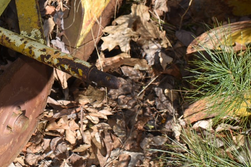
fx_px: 488
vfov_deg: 19.2
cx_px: 26
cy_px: 20
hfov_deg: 27.8
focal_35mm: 70
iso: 100
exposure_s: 1/200
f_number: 9
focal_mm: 20
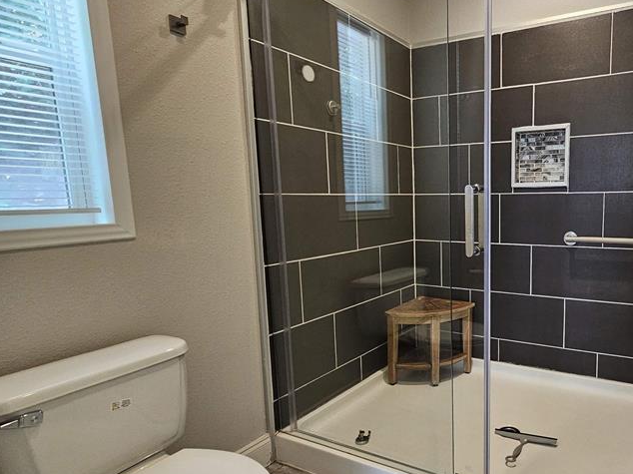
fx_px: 384
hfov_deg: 73.5
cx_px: 473
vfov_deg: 63.3
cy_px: 260
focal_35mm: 21
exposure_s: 1/60
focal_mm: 2.2
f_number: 2.2
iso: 320
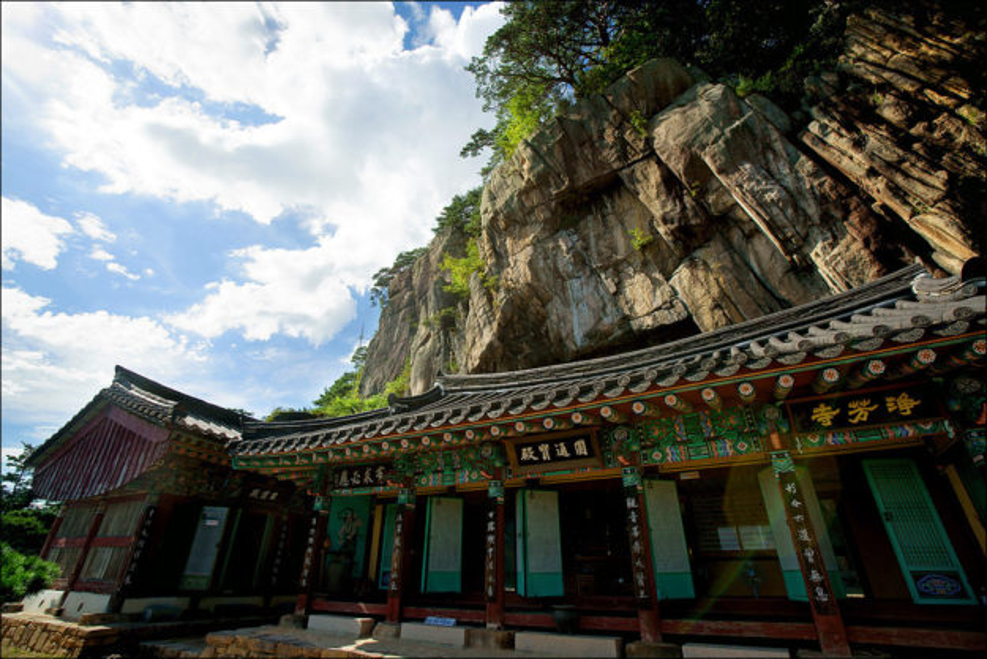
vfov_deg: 73.8
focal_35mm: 16
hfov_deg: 96.7
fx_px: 439
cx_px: 494
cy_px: 330
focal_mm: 16
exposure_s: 1/250
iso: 100
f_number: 8
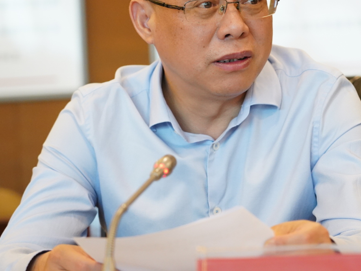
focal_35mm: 178
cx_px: 246
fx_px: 1857
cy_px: 122
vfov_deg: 8.3
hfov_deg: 11.1
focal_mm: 105
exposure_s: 1/400
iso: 6400
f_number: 4
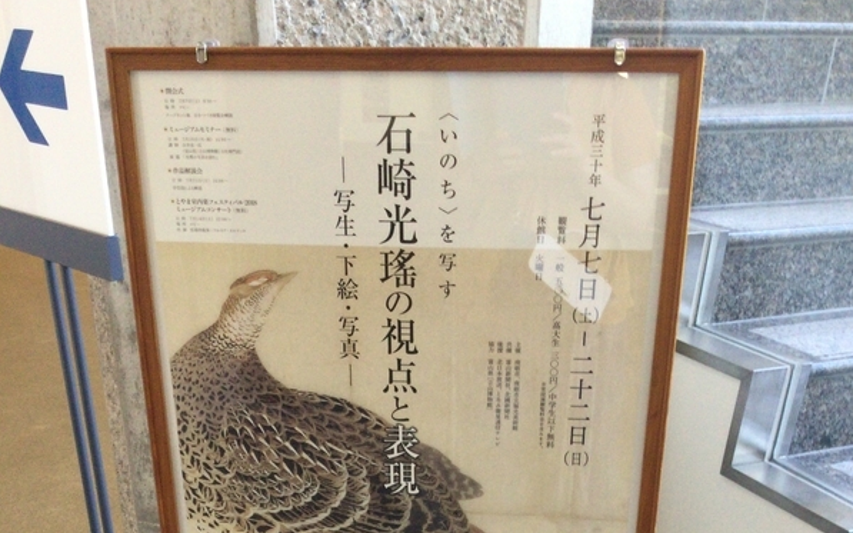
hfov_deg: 45.3
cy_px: 550
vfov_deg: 27.3
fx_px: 1023
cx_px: 427
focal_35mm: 44
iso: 100
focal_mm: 3.3
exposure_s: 1/30
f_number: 2.4
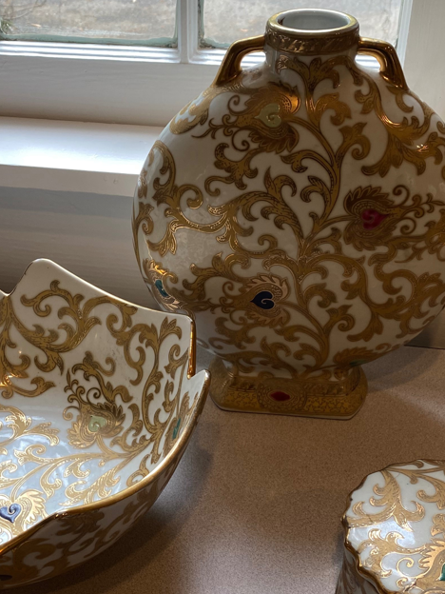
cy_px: 360
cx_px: 155
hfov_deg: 28.9
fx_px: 857
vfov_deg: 38.0
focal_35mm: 50
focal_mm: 4.25
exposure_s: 1/120
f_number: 1.8
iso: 64
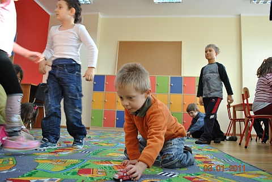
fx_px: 227
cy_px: 91
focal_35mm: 30
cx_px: 136
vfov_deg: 43.7
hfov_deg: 61.9
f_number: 3.8
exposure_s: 1/50
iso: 200
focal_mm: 20
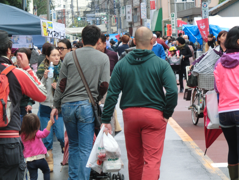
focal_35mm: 180
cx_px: 120
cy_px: 90
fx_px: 1243
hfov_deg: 11.0
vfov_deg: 8.2
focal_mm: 31.9
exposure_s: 1/100
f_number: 5.7
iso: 125
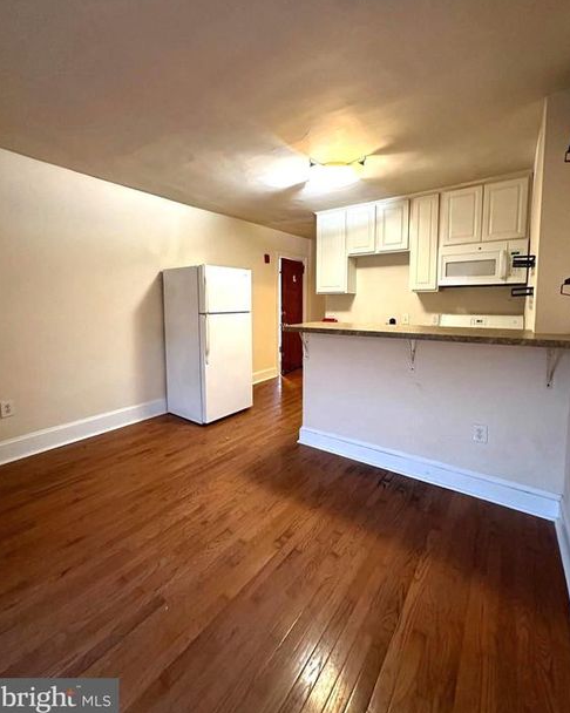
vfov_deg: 96.6
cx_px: 285
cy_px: 329
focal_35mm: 15
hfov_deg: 84.0
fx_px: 316
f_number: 2.2
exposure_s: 1/60
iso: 800
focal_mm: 2.22
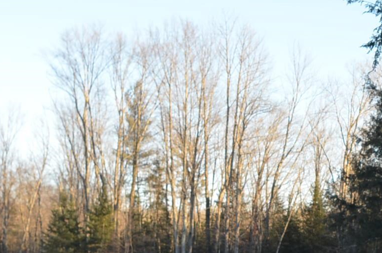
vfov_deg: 14.2
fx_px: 1017
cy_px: 166
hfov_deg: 19.7
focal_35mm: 96
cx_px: 487
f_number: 6.3
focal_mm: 20
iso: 200
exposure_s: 1/160
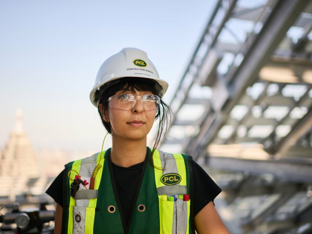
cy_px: 117
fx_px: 343
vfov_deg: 37.7
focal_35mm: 38
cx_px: 154
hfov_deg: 49.0
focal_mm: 35
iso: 64
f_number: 1.4
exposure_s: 1/1000
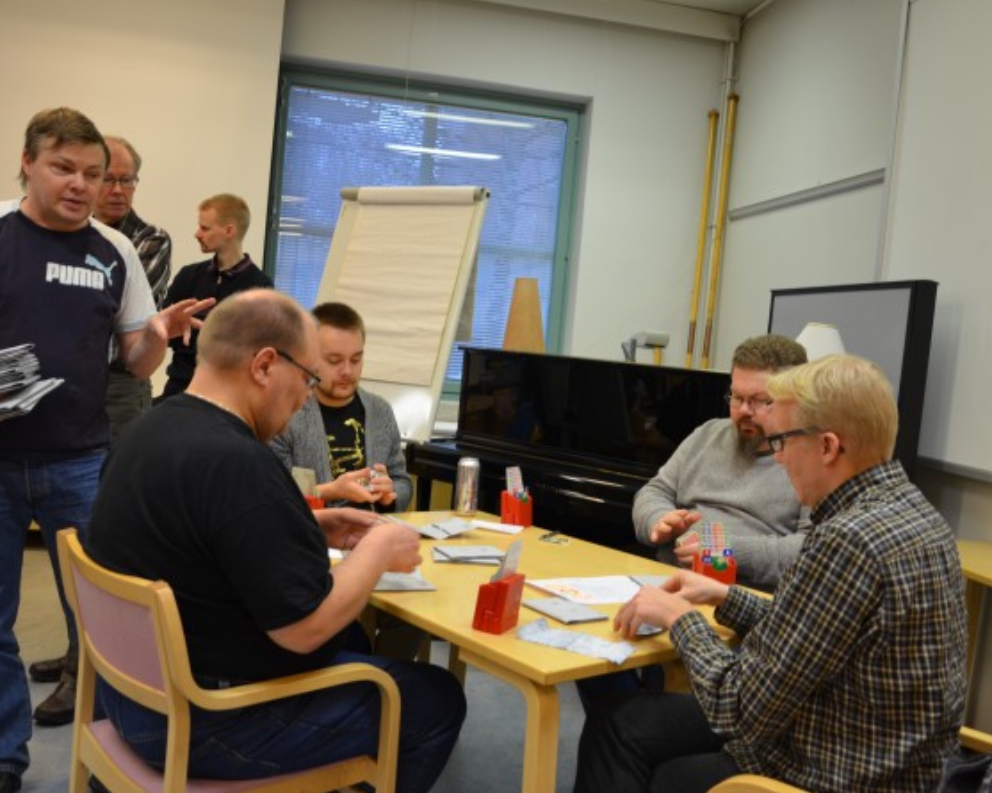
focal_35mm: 37
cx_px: 540
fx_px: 1073
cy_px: 396
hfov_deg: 49.5
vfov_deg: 40.5
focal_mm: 21
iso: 800
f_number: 3.8
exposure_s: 1/60
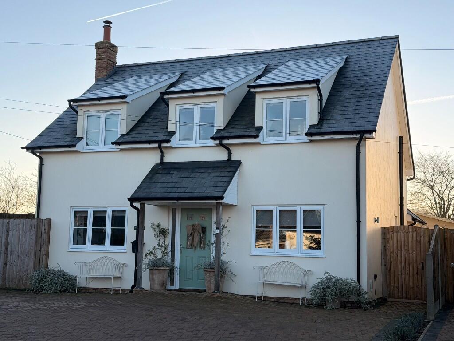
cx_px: 227
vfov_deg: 30.3
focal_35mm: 48
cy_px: 170
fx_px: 630
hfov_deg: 39.7
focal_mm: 6.76
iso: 80
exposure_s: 1/1377
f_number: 1.78
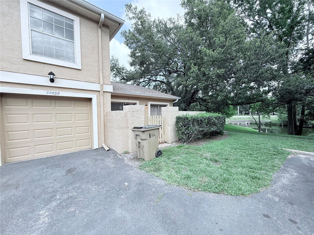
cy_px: 118
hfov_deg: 102.1
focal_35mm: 14
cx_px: 157
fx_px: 127
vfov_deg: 85.7
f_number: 2.2
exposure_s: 1/625
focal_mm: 2.22
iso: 64
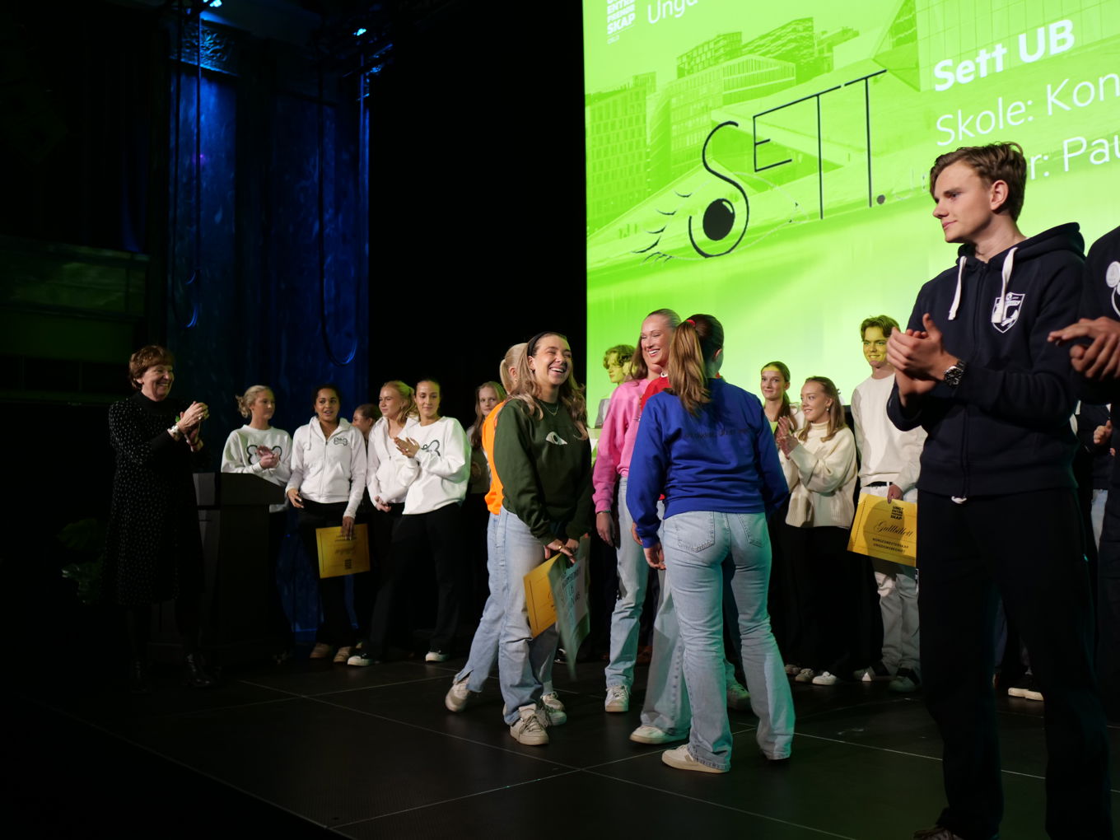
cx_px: 560
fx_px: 1035
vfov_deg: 44.2
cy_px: 420
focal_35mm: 32
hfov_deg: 56.8
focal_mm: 16
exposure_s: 1/100
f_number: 1.6
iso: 400
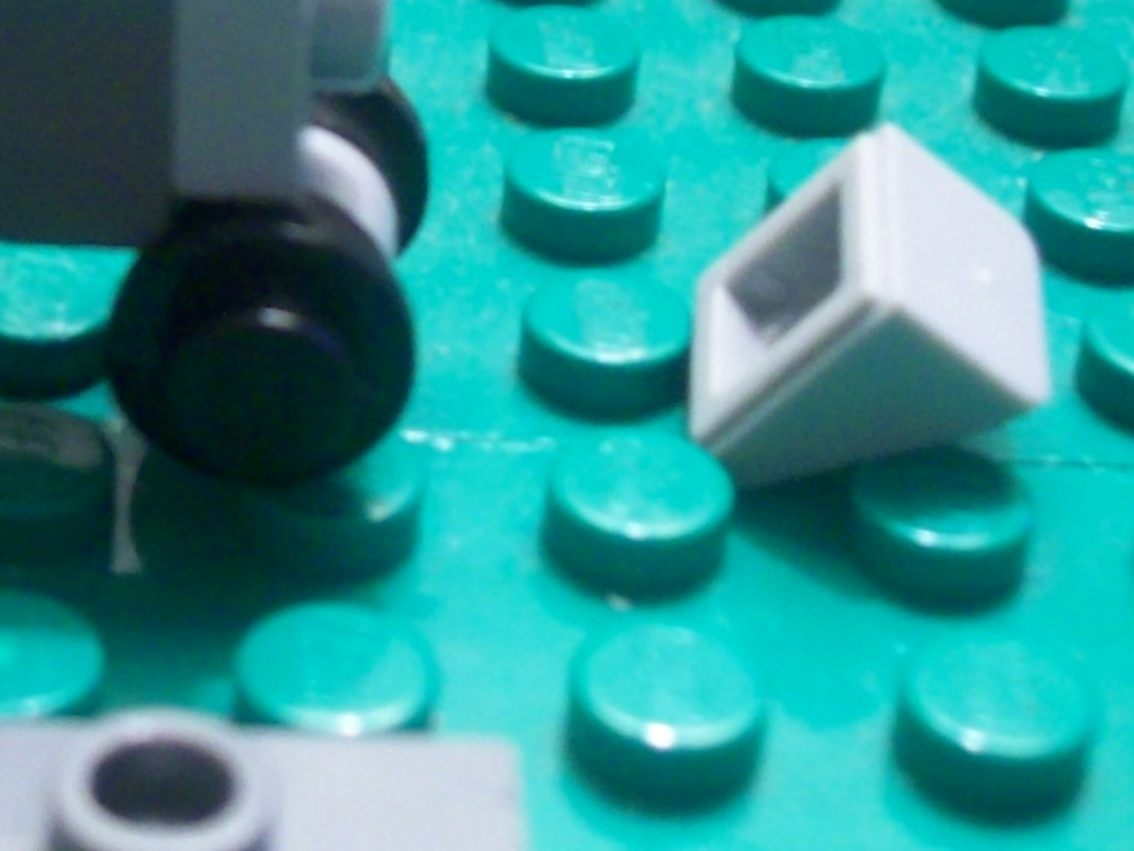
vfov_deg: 14.7
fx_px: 3276
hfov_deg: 19.3
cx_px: 135
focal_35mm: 100
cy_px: 118
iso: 160
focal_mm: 6
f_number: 2.7
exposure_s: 1/8.41
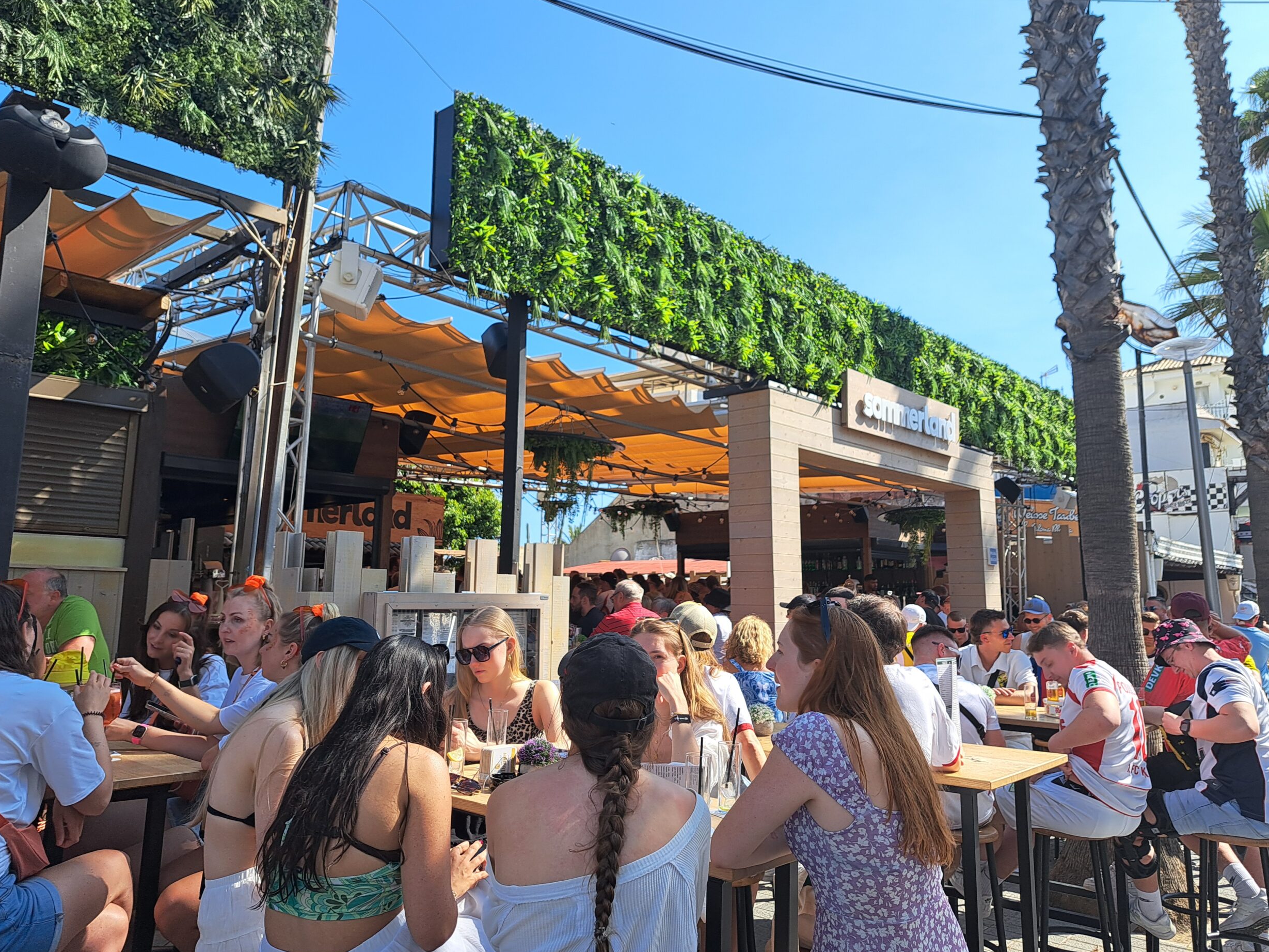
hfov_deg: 69.4
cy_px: 461
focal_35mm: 25
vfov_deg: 54.9
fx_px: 916
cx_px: 657
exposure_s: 1/575
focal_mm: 5.23
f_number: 1.8
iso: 50
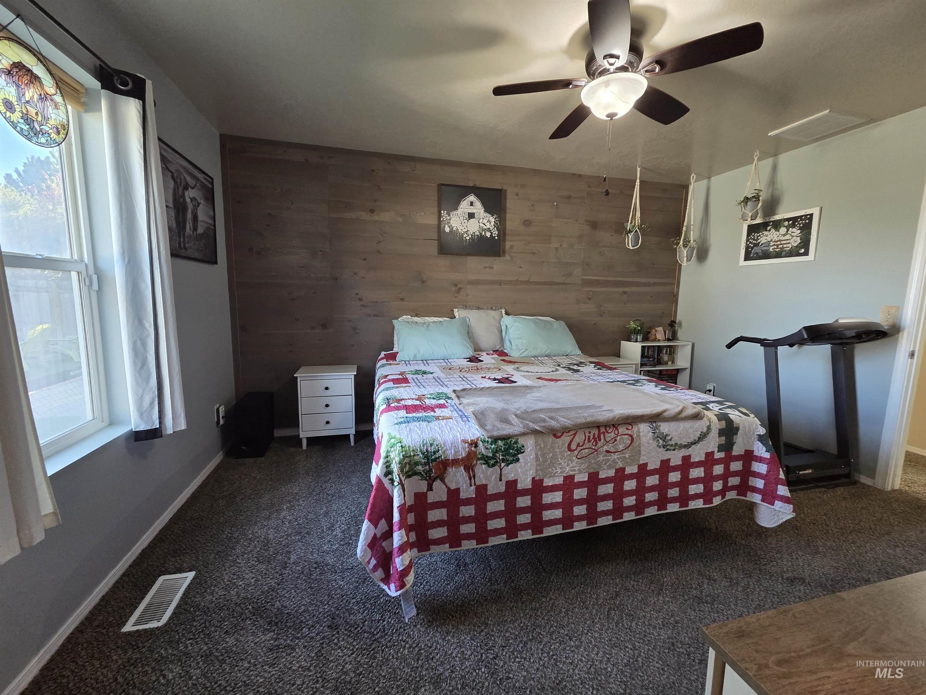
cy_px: 348
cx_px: 463
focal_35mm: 13
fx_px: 348
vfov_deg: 89.9
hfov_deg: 106.2
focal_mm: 2.2
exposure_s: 1/60
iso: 400
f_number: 2.2
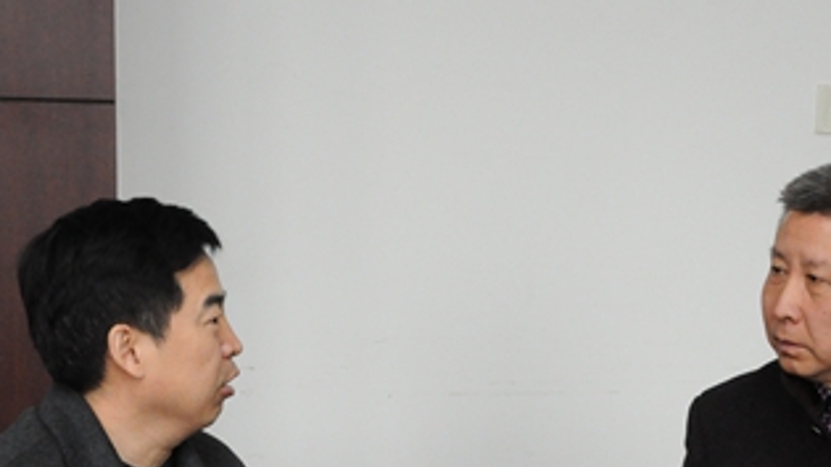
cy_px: 423
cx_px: 528
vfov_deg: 8.8
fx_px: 3018
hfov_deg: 15.7
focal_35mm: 137
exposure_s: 1/60
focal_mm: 50
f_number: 8
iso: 3200
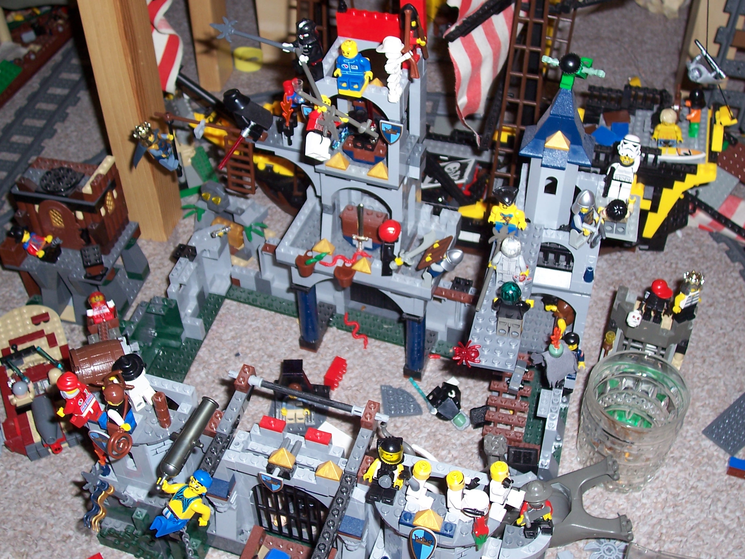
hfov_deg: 44.8
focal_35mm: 42
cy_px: 280
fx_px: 904
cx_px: 372
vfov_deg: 34.3
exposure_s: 1/60
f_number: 3
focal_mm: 7
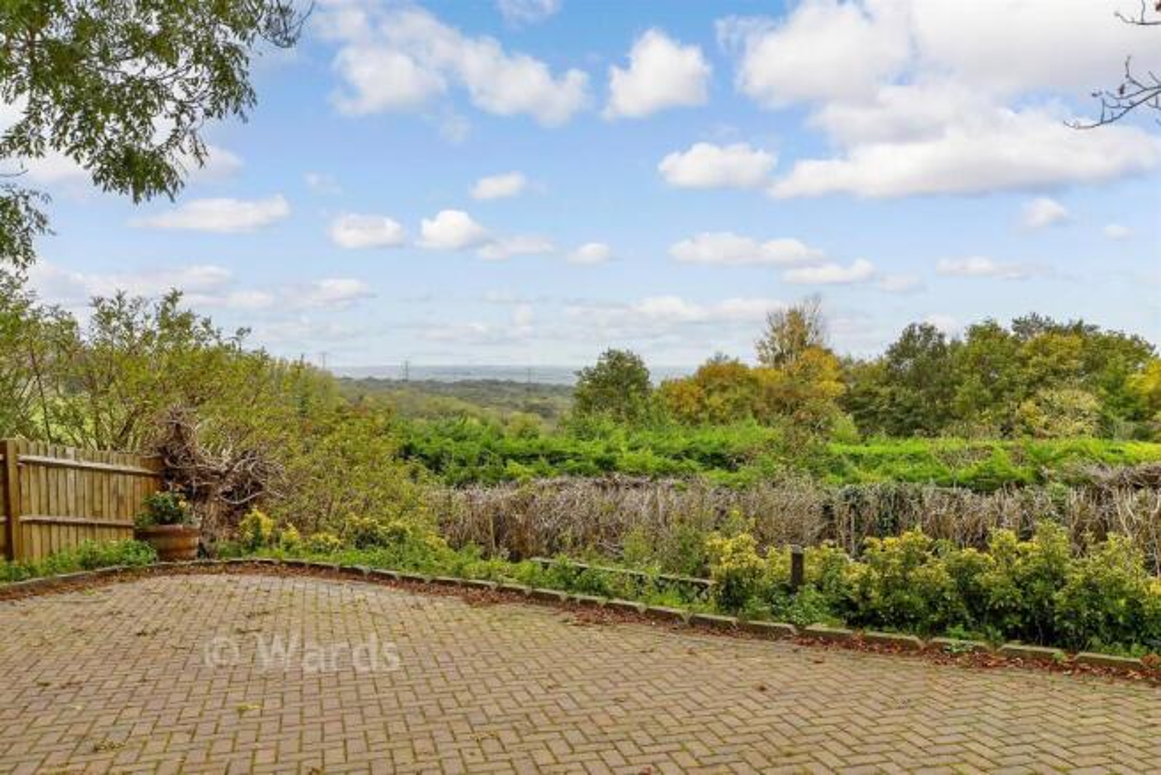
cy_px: 388
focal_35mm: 25
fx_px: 806
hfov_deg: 71.5
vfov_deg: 51.3
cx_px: 580
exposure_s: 1/125
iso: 160
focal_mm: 17
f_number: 8
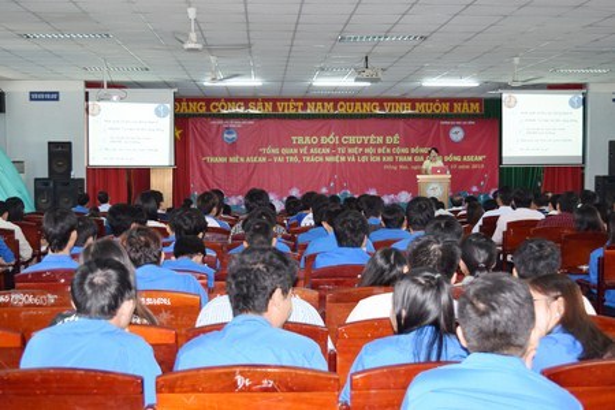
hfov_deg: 42.3
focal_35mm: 46
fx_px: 794
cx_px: 308
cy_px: 205
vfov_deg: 28.9
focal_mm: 31
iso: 1600
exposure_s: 1/80
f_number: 5.6
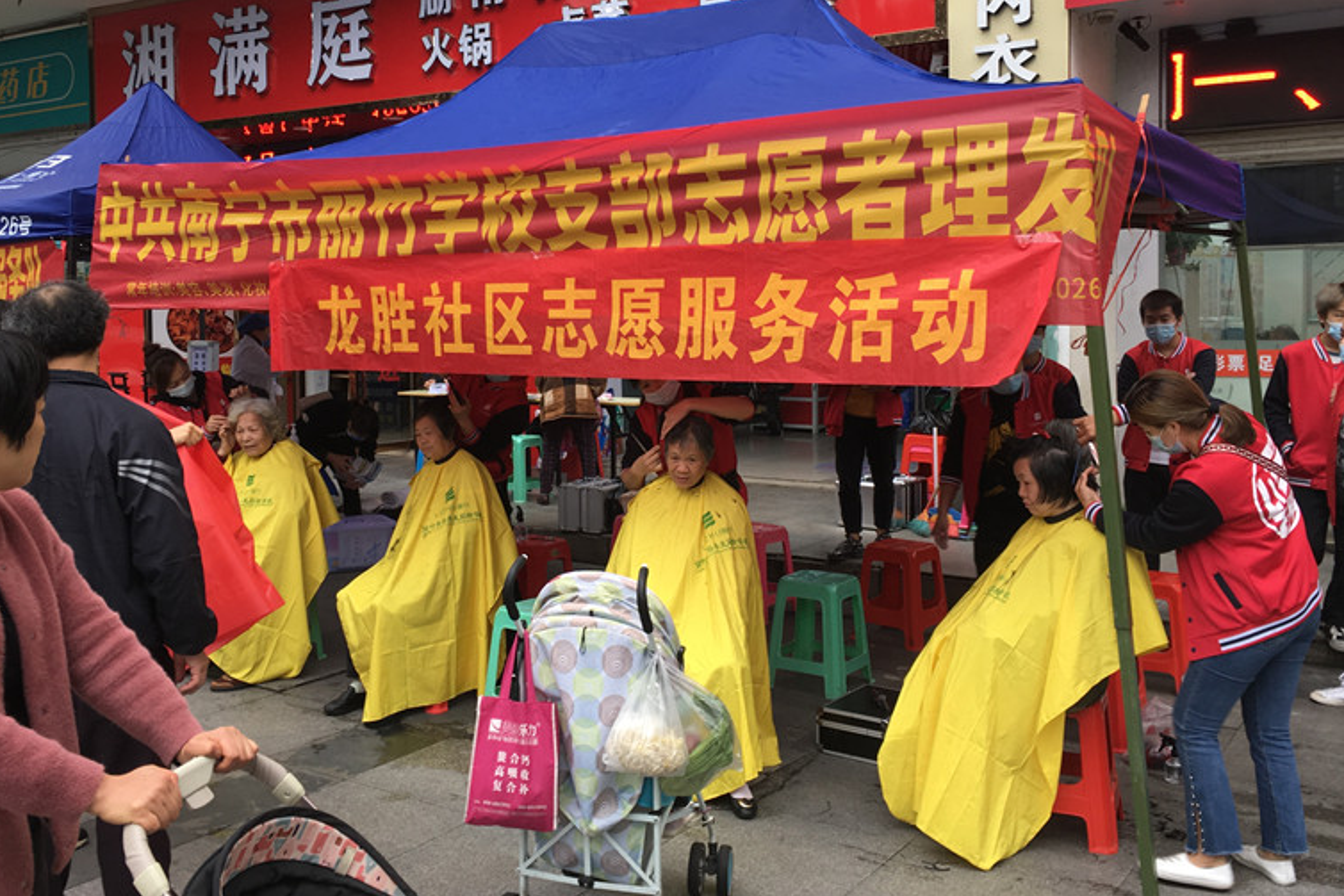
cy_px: 343
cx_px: 608
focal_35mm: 36
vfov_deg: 36.7
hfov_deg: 53.0
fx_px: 1344
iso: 25
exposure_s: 1/50
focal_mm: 4.15
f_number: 2.2
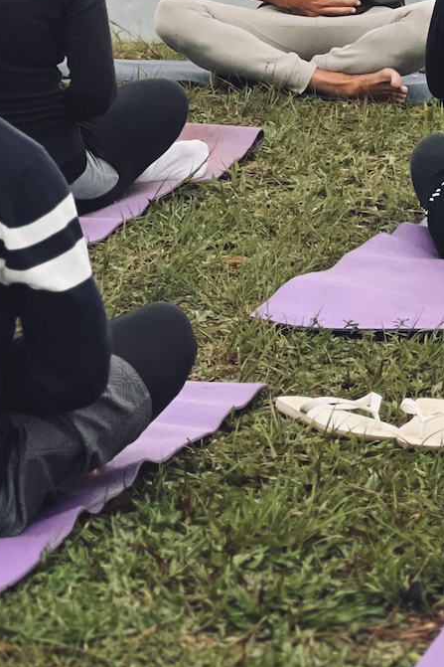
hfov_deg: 7.2
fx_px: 3535
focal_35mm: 191
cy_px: 34
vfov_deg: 10.7
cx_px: 327
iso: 400
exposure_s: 1/25
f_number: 2.8
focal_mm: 9
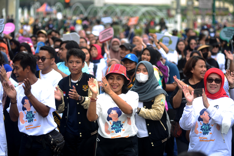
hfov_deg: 19.4
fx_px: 683
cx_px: 117
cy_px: 78
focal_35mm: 105
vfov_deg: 13.1
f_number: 3.2
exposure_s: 1/200
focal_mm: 105
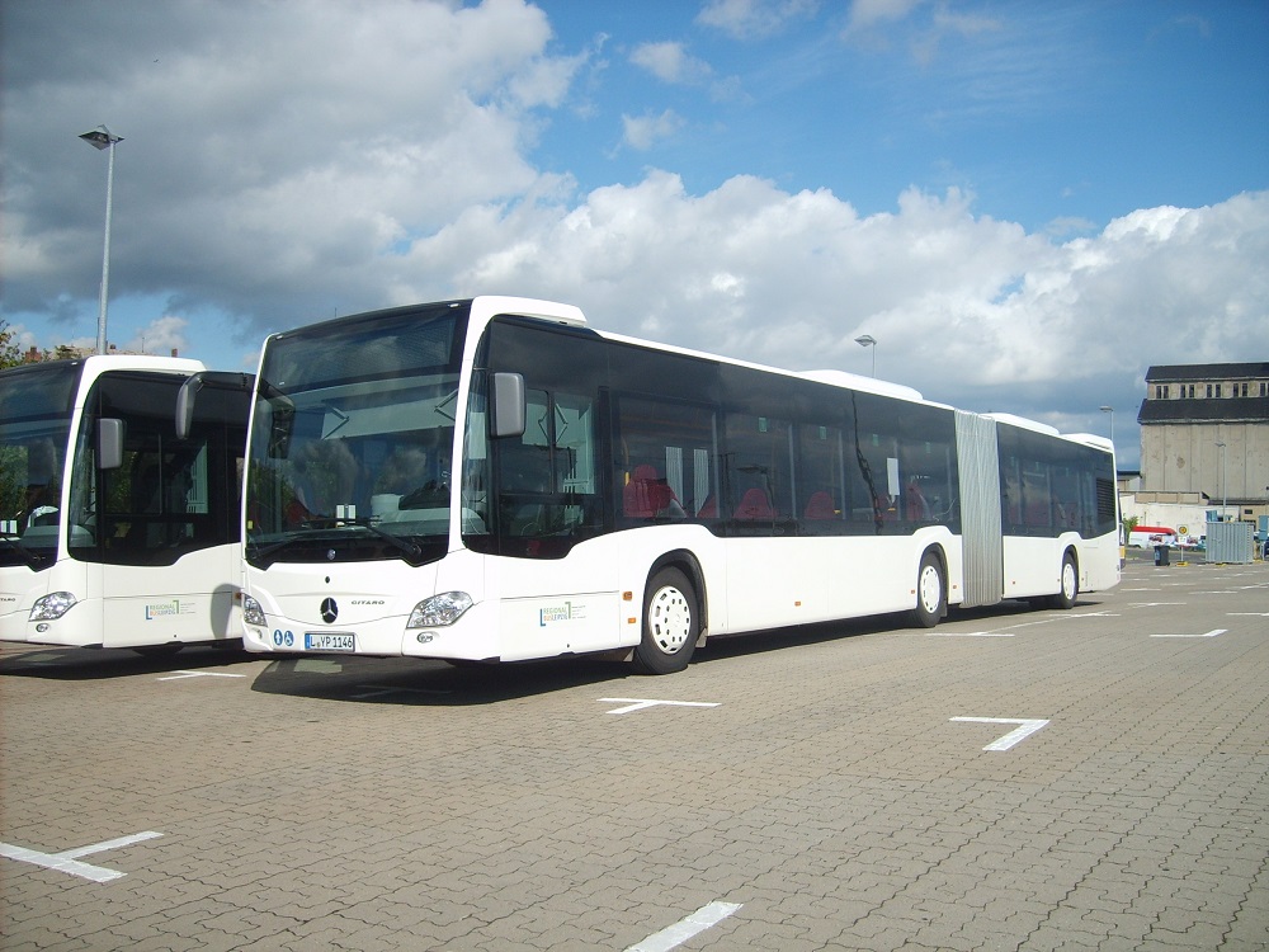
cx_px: 634
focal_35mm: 35
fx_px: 1283
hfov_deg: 52.6
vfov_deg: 40.7
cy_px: 476
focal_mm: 5.8
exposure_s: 1/250
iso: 50
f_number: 7.1
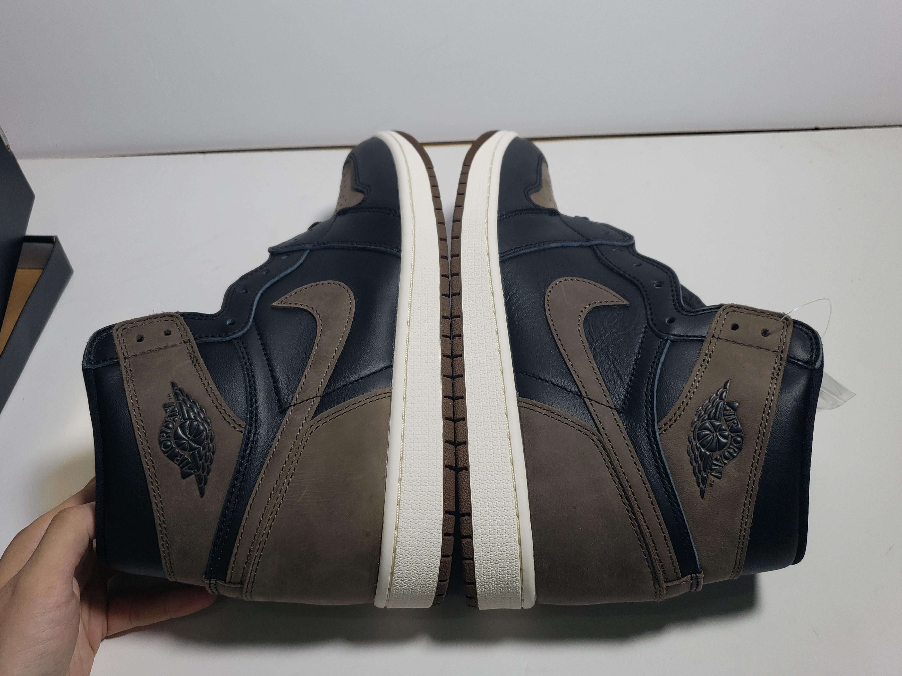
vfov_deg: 53.1
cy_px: 338
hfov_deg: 67.3
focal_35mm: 26
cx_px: 451
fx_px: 677
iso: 50
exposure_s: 1/525
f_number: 1.5
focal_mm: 4.3
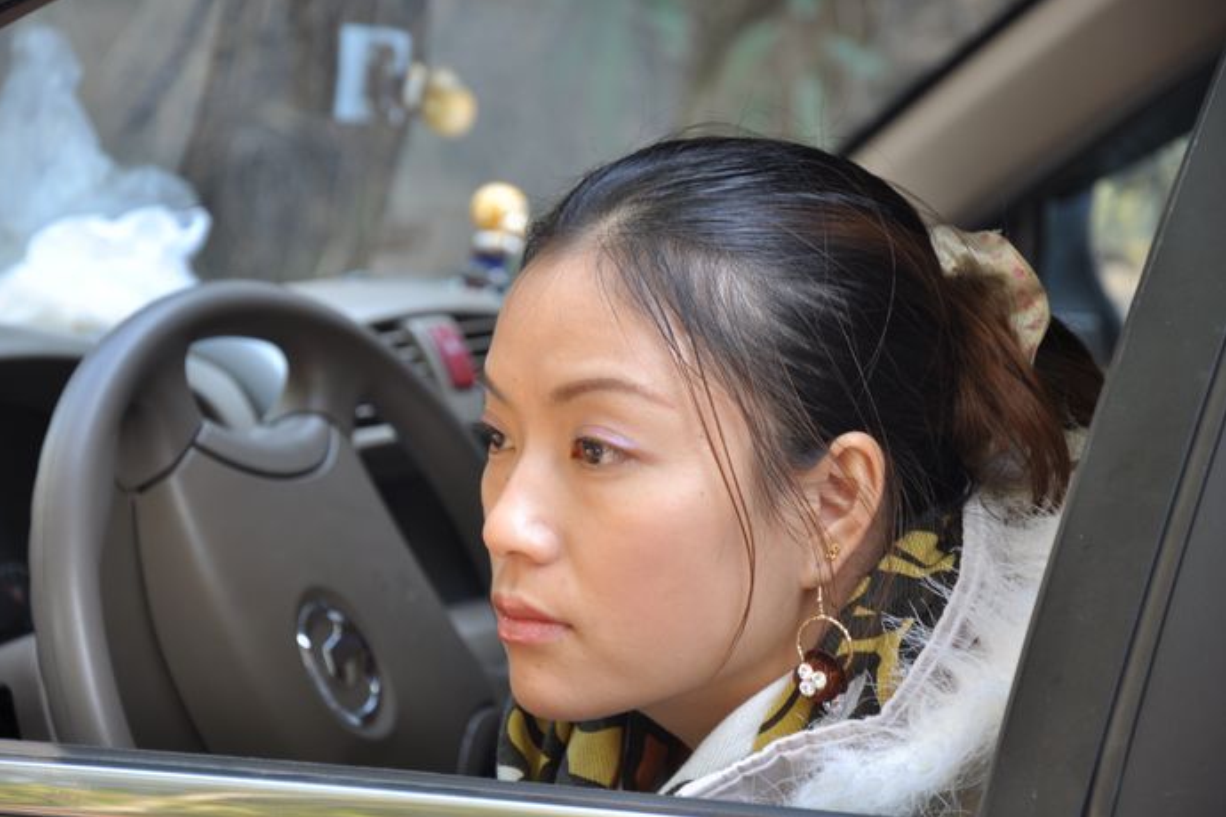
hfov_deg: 12.9
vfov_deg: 8.6
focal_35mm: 160
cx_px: 608
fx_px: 5432
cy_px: 407
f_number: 5.6
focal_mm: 105
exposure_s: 1/25
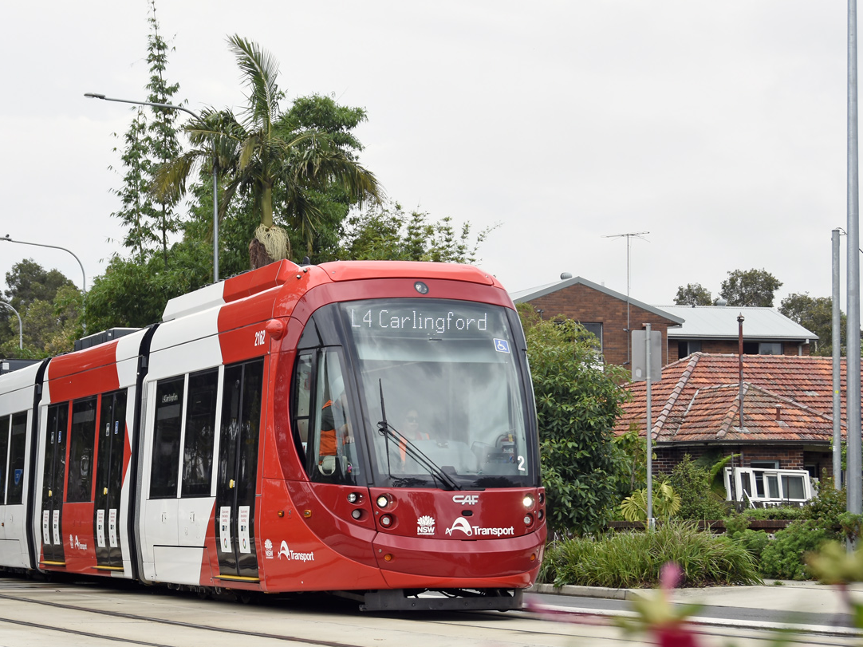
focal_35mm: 96
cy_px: 375
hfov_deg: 20.4
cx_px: 283
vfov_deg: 15.4
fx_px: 2393
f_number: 7.1
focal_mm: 48
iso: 110
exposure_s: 1/200
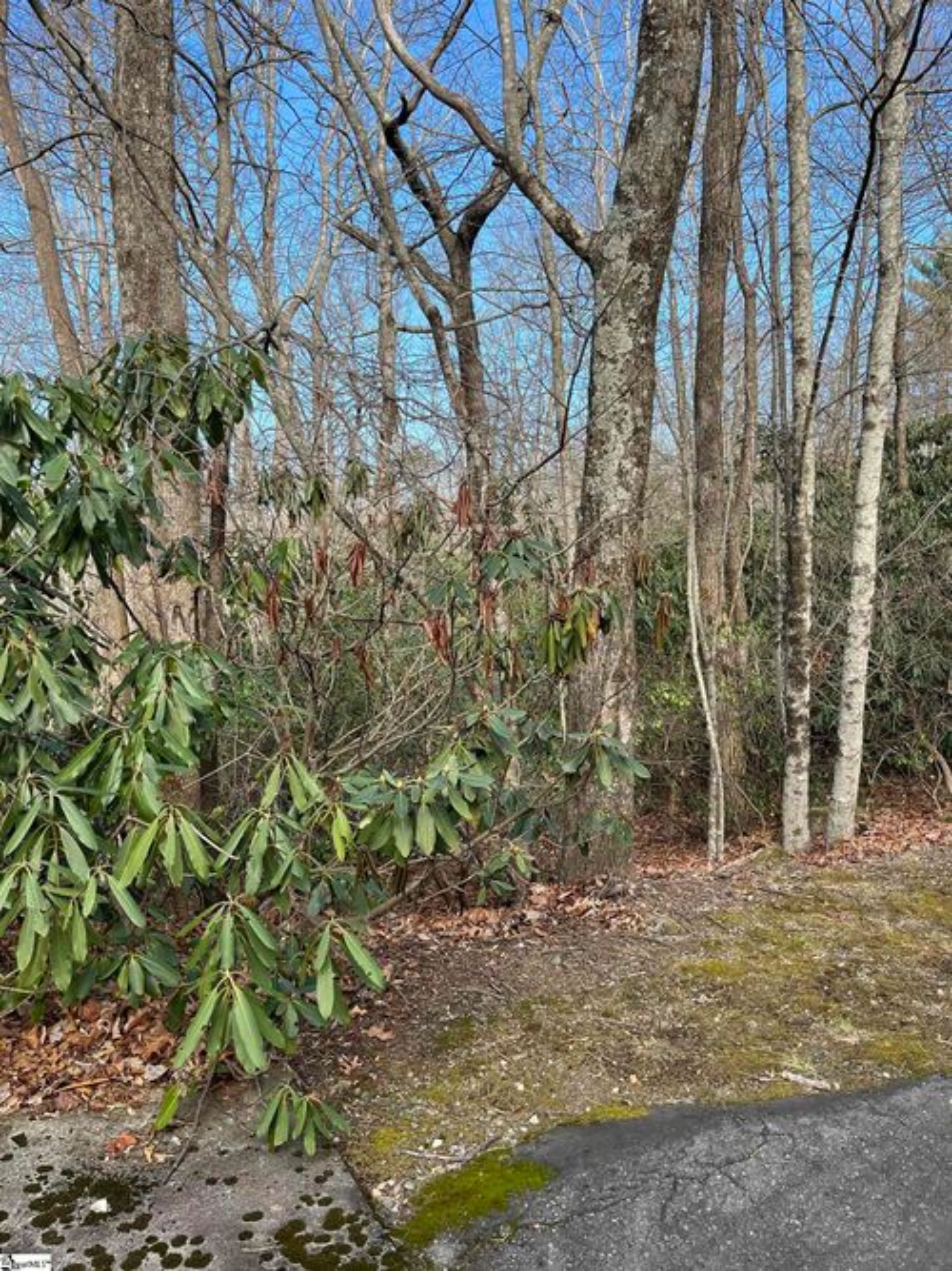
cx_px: 476
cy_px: 636
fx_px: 954
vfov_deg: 67.3
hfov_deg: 53.0
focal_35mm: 26
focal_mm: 5.1
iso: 50
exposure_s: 1/558
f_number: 1.6
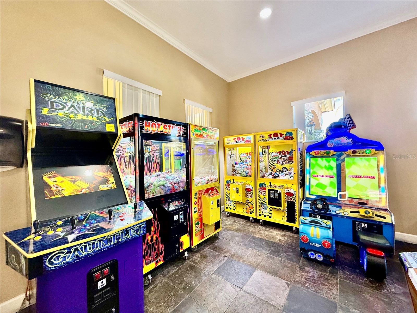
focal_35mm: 14
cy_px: 156
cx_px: 208
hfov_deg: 102.1
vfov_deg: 85.7
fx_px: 169
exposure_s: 1/60
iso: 200
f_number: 2.2
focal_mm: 2.22
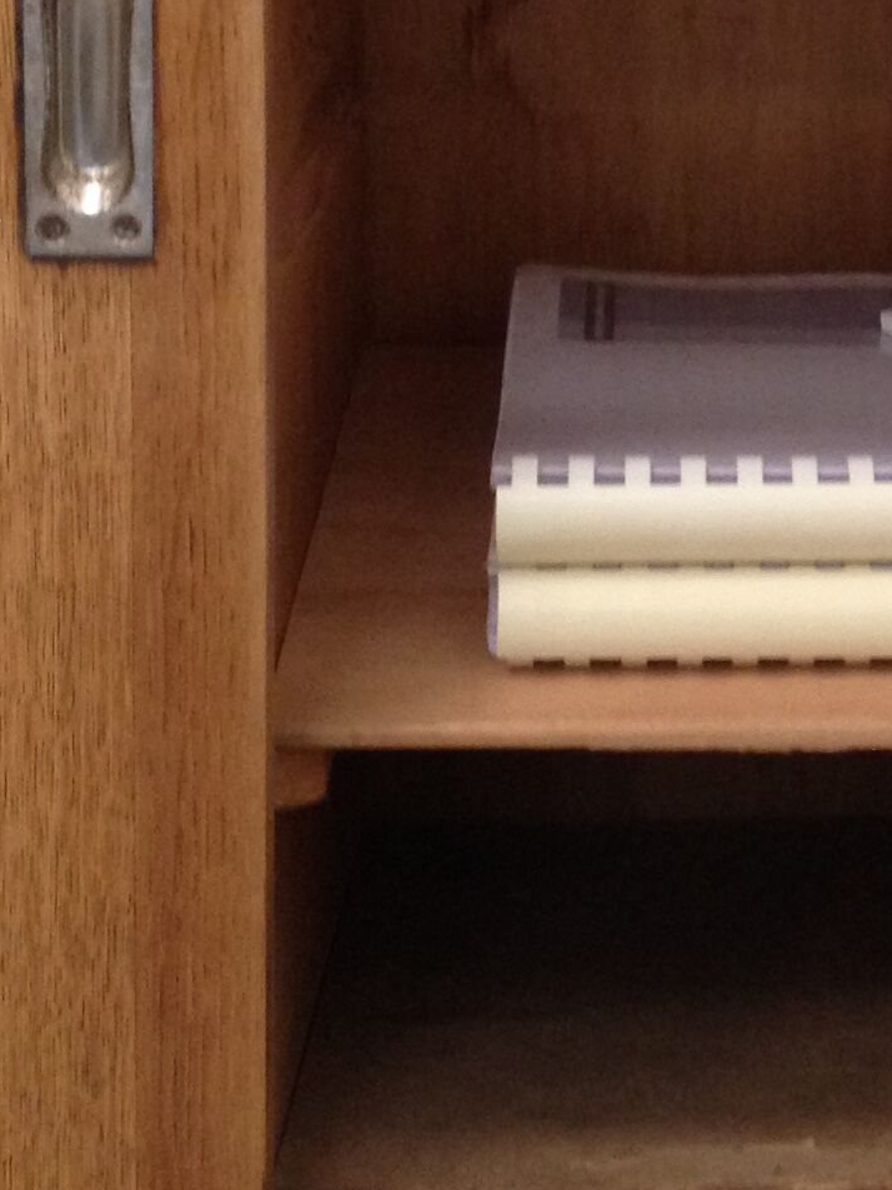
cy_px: -48
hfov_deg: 12.1
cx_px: 1052
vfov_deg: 16.0
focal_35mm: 120
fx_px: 4123
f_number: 2.4
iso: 160
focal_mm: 4.28
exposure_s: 1/20
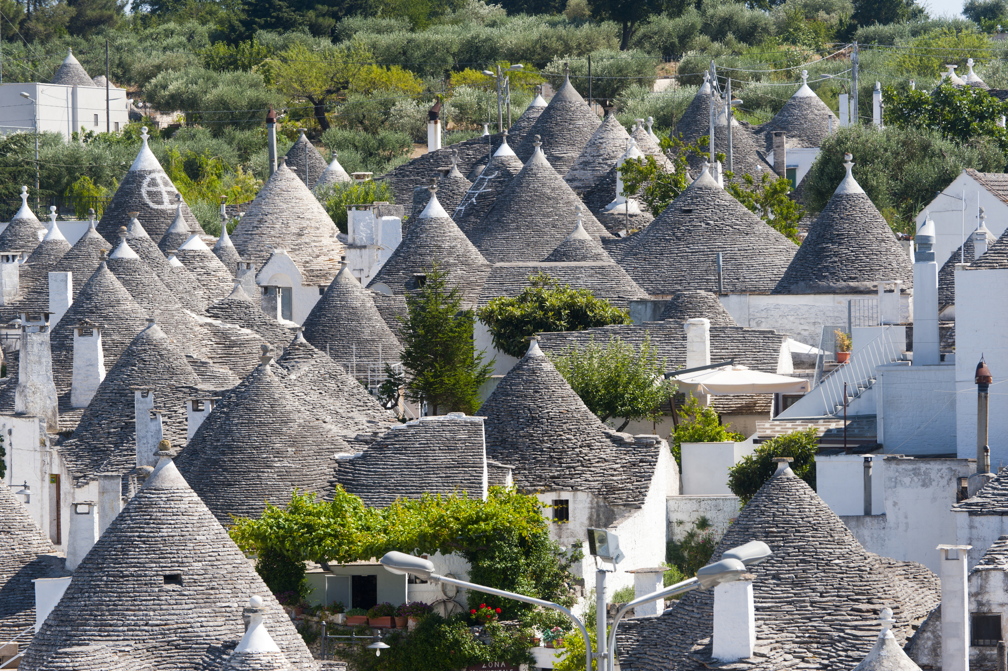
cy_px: 336
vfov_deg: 8.1
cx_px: 504
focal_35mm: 170
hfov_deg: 12.1
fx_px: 4757
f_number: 10
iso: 200
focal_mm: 170
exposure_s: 1/320
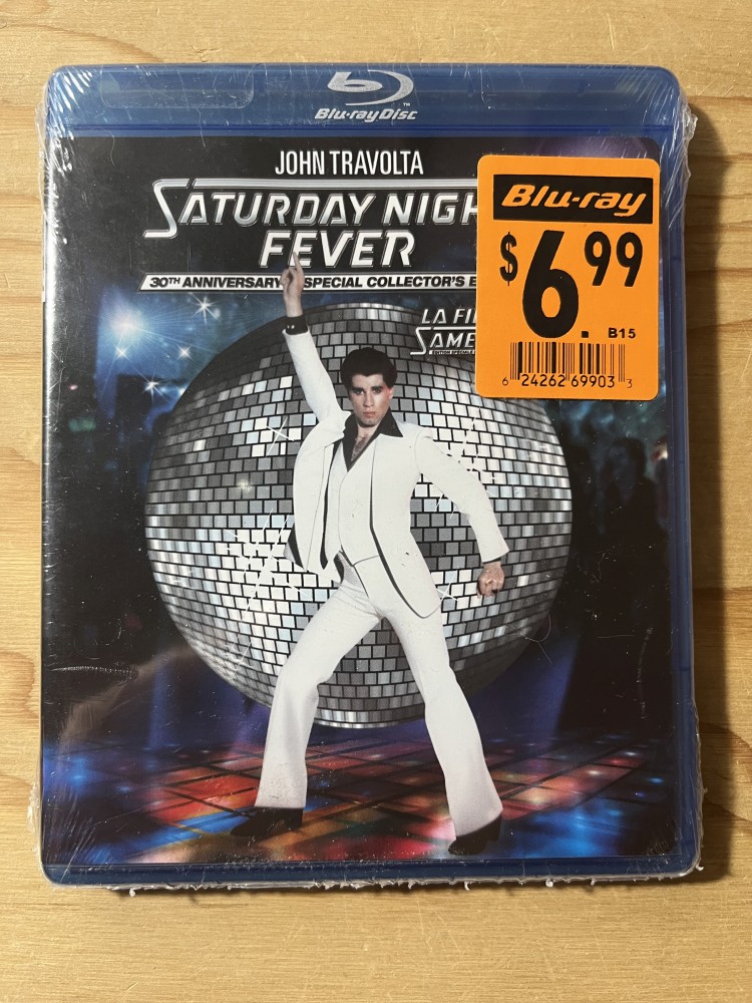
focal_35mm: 26
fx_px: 753
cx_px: 376
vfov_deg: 67.3
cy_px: 502
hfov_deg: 53.1
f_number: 1.6
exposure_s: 1/60
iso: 125
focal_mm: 5.1
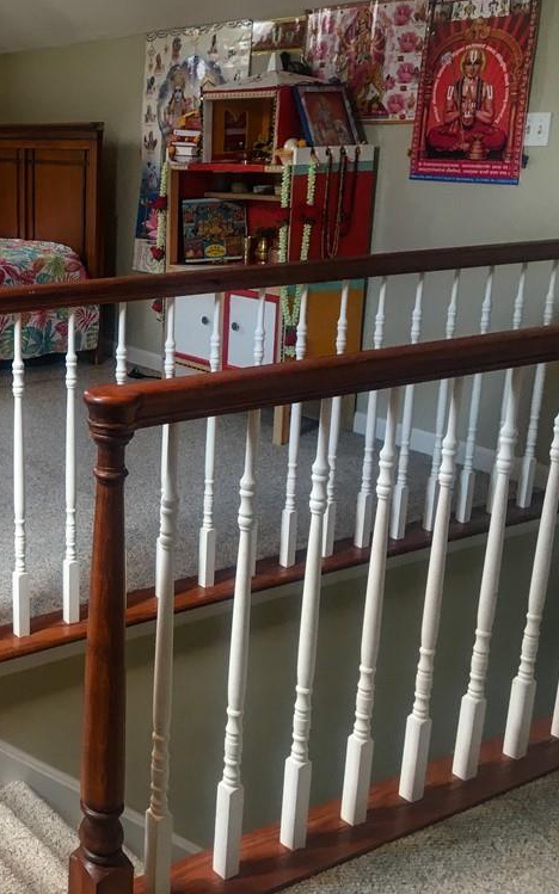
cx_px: -6
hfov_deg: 28.6
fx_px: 1024
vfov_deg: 47.2
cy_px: 437
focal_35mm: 42
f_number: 2.2
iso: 50
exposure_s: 1/30
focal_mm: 4.15
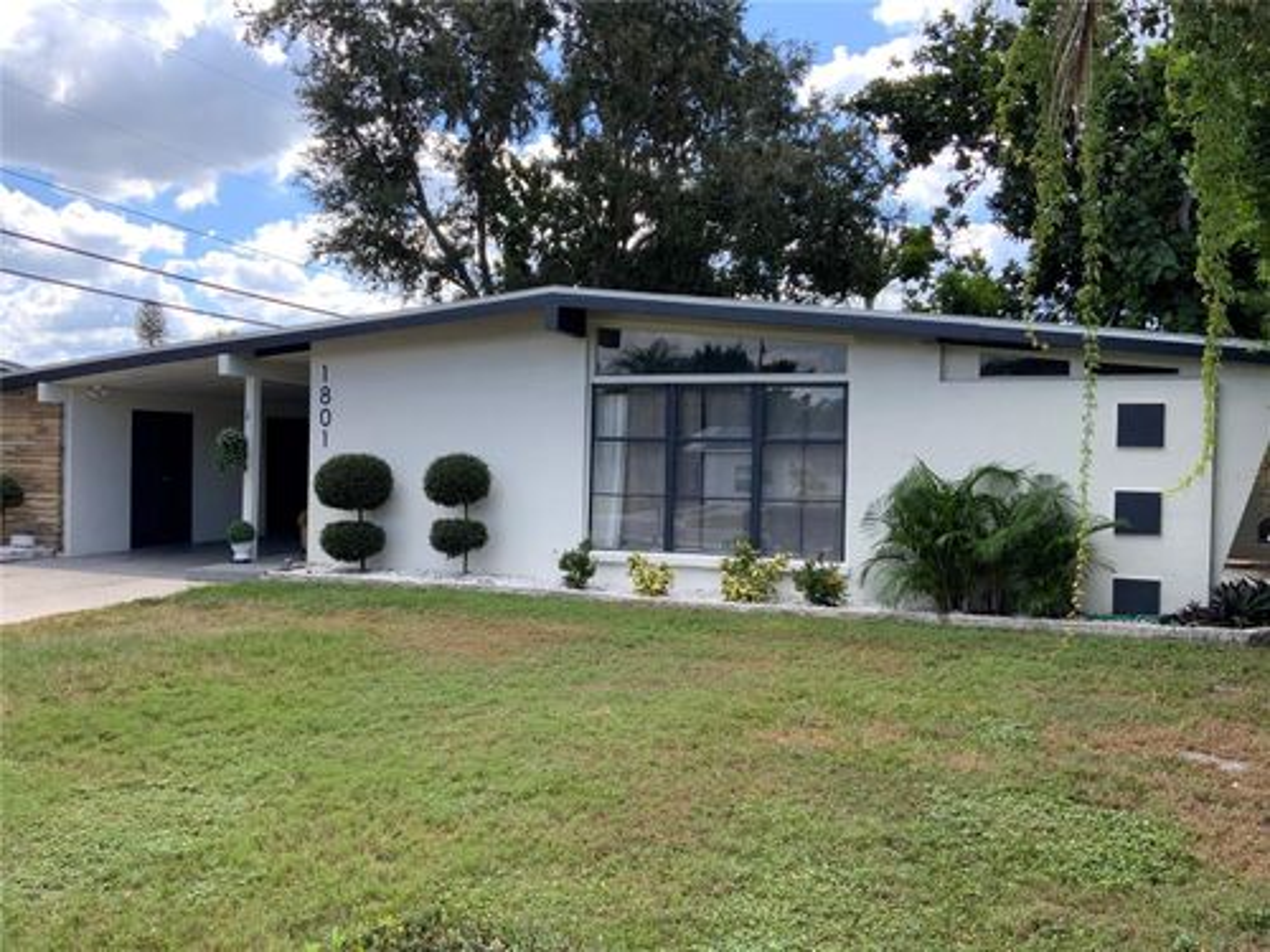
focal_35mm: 29
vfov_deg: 48.2
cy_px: 476
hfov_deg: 61.7
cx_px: 635
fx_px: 1064
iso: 16
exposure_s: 1/568
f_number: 1.8
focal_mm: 3
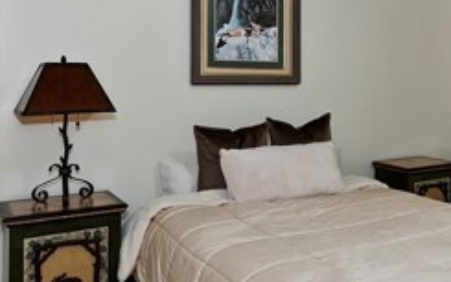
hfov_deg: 47.7
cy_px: 104
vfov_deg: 31.8
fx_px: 492
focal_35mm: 40
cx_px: 330
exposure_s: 1/30
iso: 400
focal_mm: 10
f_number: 8
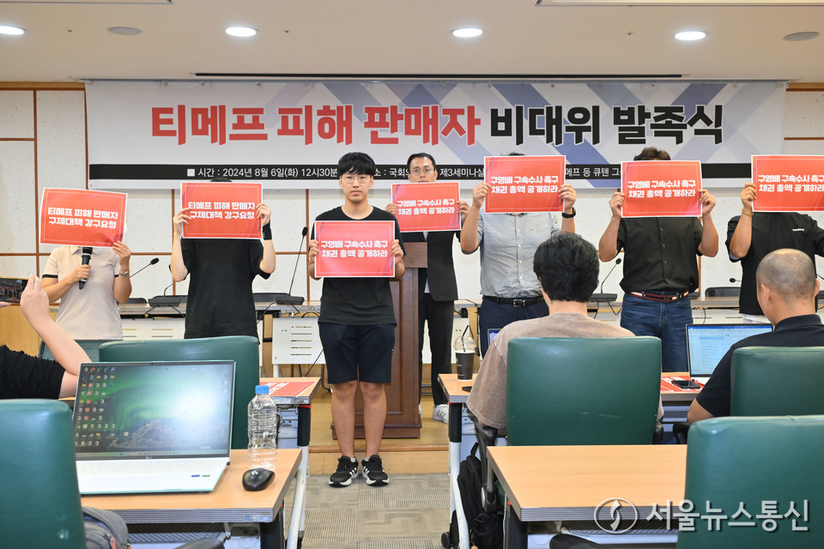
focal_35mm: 37
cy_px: 274
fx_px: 847
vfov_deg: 35.9
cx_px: 412
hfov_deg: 51.9
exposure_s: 1/250
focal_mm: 37
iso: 2000
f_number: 6.3
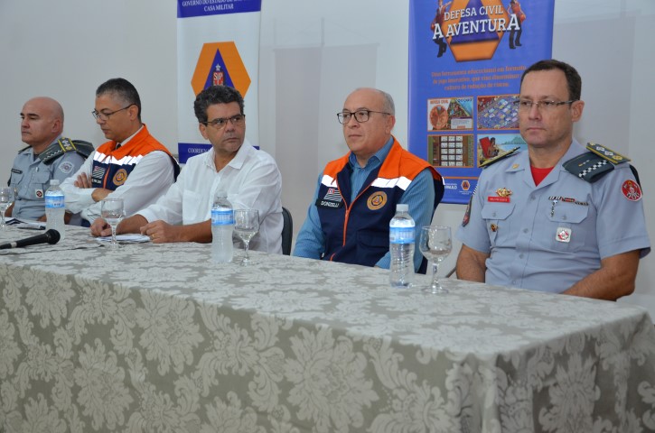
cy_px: 216
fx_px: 953
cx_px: 328
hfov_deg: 37.9
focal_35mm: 52
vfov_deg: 25.6
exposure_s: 1/60
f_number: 4.5
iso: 800
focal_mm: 35
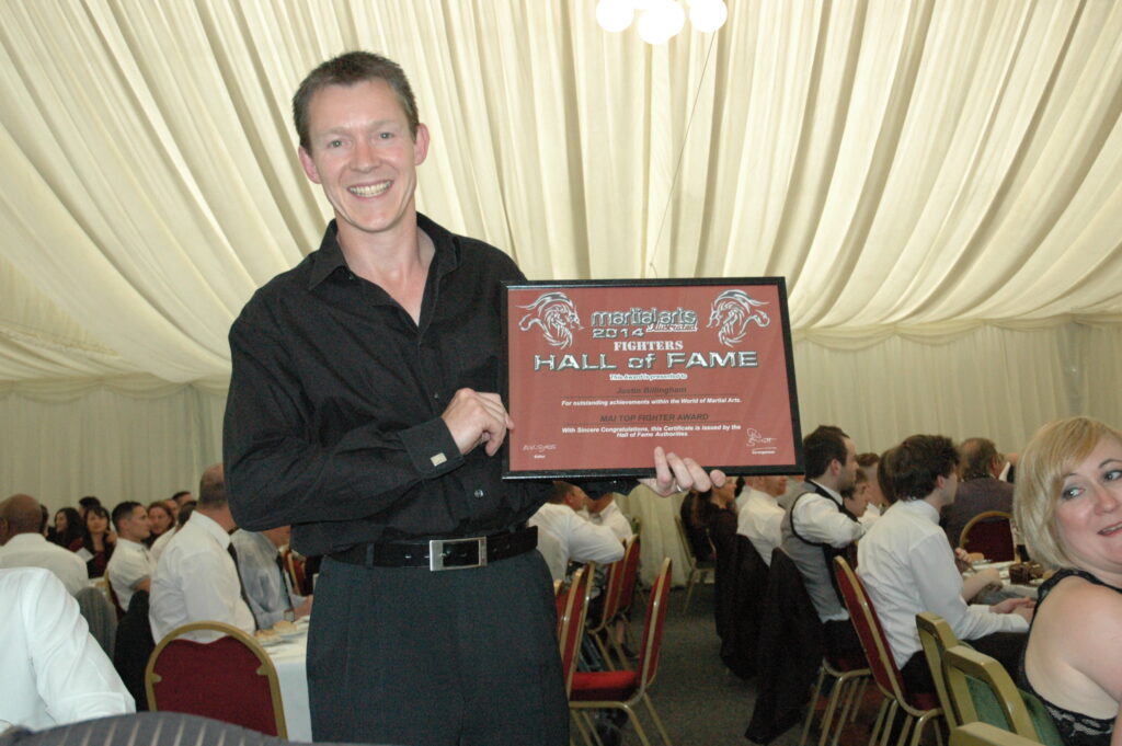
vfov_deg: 33.0
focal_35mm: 40
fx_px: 1261
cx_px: 561
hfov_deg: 48.0
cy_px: 373
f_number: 5
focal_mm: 27
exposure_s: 1/125
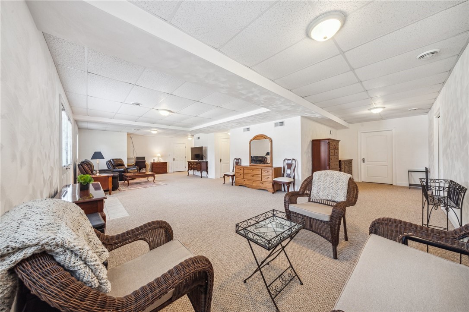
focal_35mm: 12
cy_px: 156
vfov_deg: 89.9
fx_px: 156
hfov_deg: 112.6
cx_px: 234
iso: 200
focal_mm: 12
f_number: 11
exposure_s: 1/5
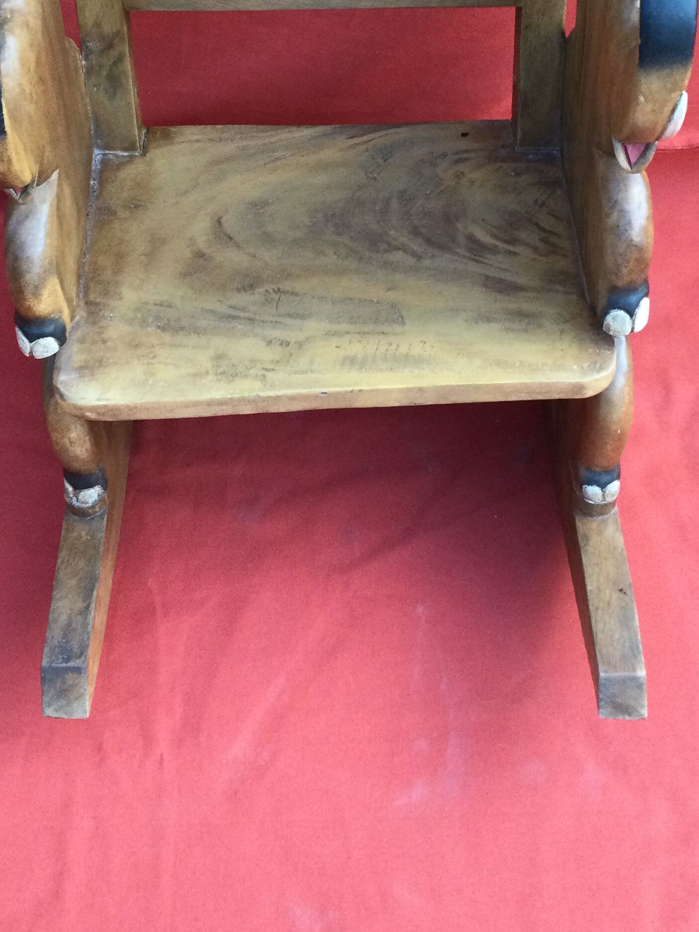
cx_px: 334
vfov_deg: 34.7
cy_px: 223
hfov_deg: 27.0
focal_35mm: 54
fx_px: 1454
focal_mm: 3.3
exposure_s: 1/33
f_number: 2.4
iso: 64
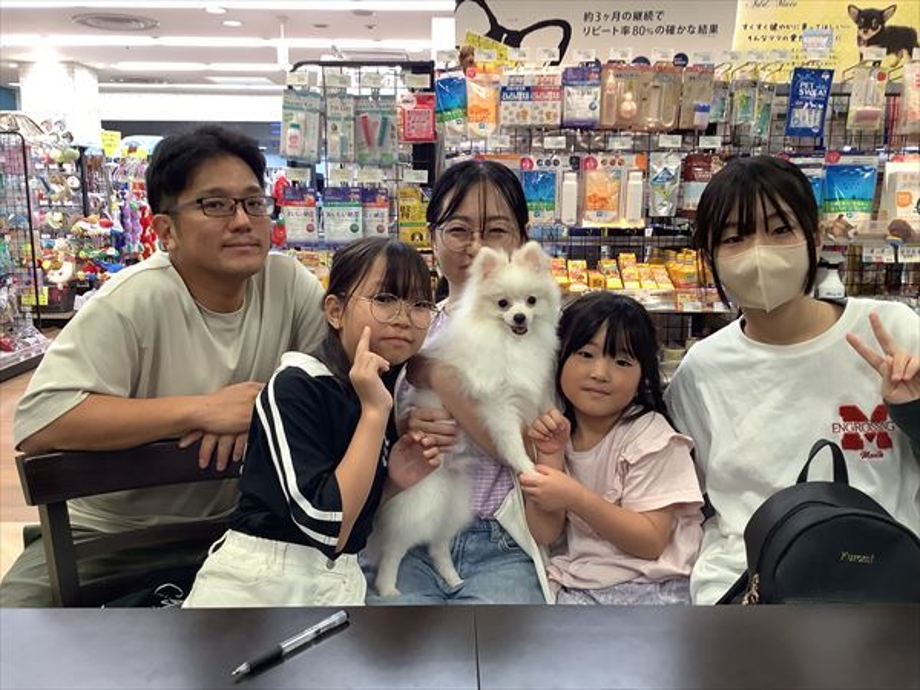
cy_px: 345
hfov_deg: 58.4
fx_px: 824
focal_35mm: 31
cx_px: 460
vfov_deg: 45.4
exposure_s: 1/50
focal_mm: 3.3
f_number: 2.4
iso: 100
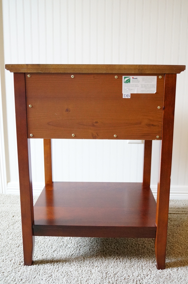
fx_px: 283
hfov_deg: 36.8
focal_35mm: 36
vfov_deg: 53.2
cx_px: 94
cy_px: 142
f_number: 4
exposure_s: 1/50
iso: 3200
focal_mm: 24
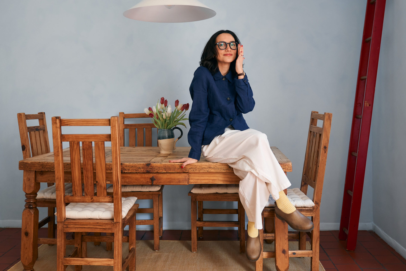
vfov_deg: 36.0
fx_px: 417
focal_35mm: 37
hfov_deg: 51.9
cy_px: 136
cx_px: 203
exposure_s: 1/160
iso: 500
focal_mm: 25
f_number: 2.8
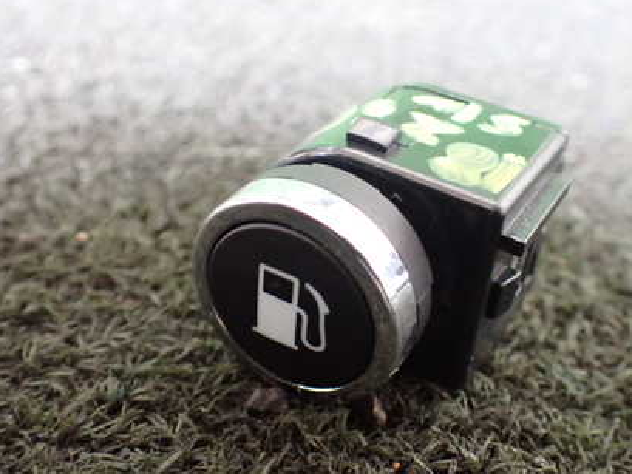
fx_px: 804
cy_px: 218
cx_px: 383
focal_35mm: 44
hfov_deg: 42.7
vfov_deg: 32.9
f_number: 2.3
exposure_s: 1/30
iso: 1000
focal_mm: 5.4
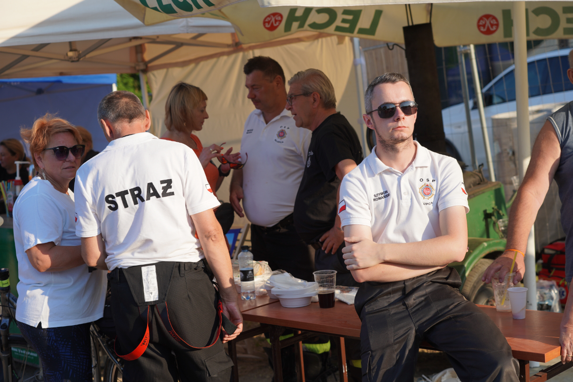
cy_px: 191
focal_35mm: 60
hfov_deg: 33.4
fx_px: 955
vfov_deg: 22.6
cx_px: 286
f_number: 4.5
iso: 100
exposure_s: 1/500
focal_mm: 60
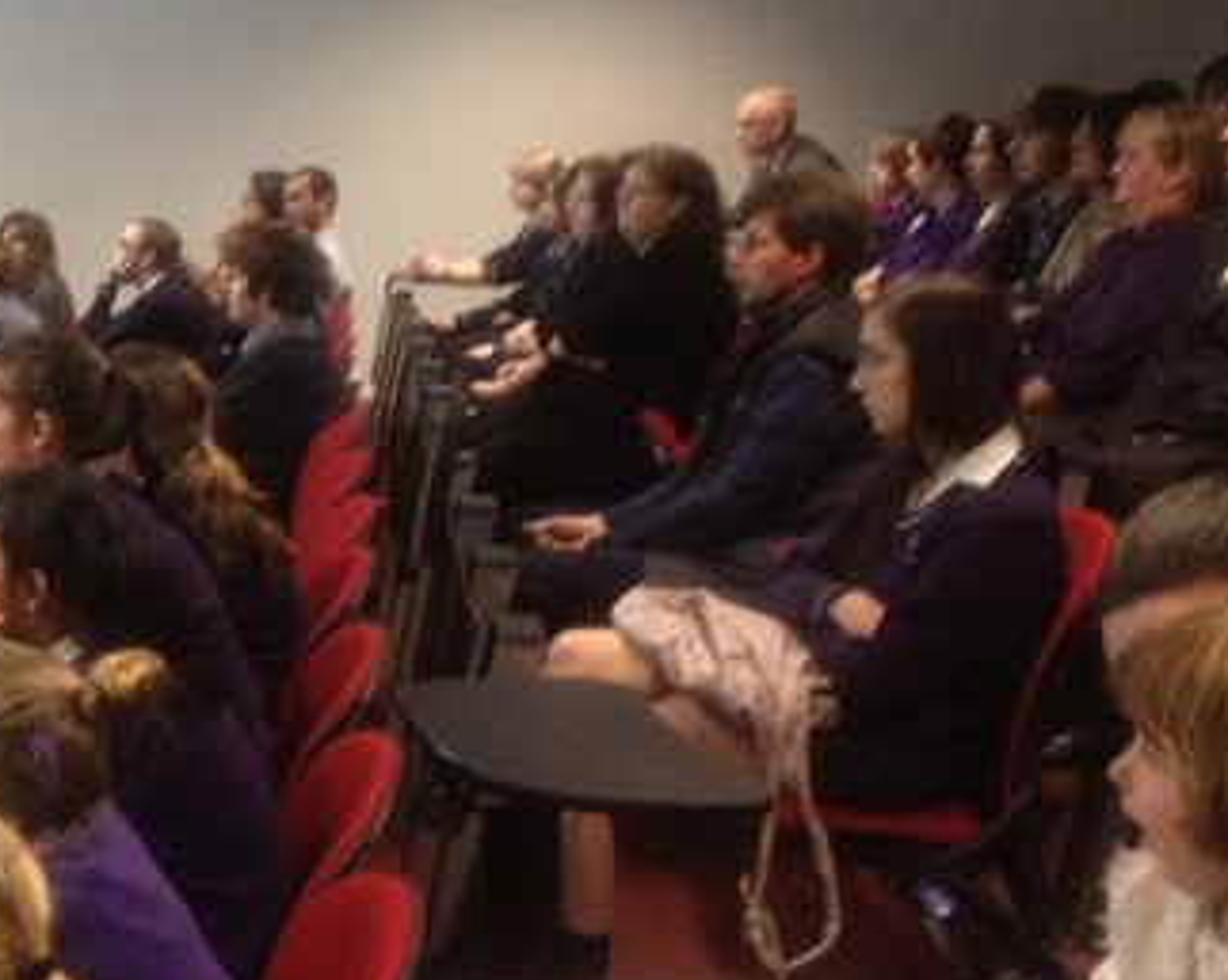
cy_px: 385
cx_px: 65
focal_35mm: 68
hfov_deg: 26.7
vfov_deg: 22.4
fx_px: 2469
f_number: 2.4
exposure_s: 1/15
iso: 400
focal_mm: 4.28
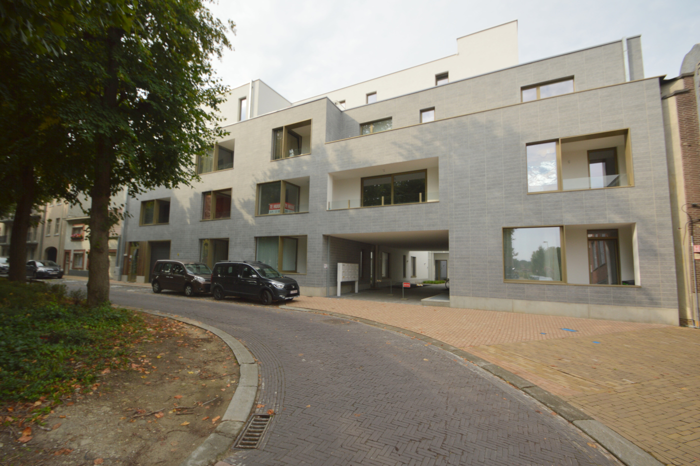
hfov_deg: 100.4
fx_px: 291
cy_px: 233
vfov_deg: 77.2
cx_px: 350
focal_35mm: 15
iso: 100
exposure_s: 1/200
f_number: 7.1
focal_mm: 10
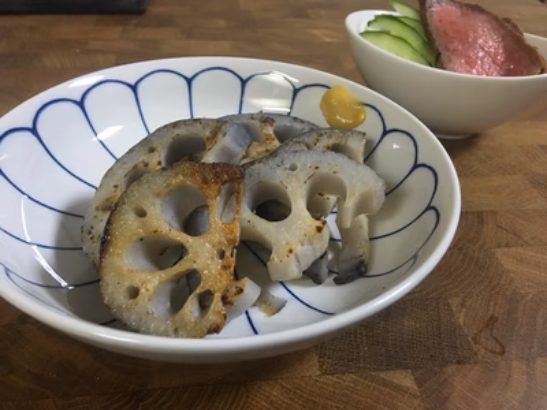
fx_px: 458
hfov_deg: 61.7
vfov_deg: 48.2
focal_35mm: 29
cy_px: 205
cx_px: 274
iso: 200
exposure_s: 1/33
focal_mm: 4.15
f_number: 2.2
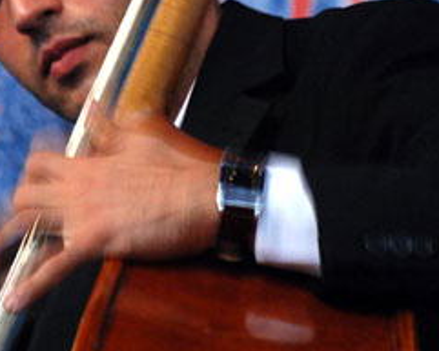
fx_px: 6163
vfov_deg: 3.3
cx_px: 195
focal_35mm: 474
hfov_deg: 4.1
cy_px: 55
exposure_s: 1/30
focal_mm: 135
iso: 800
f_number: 5.6
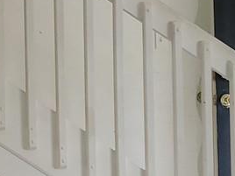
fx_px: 1052
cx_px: -121
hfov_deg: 12.1
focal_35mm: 155
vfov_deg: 9.6
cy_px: 37
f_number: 1.8
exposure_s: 1/60
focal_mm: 5.4
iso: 100
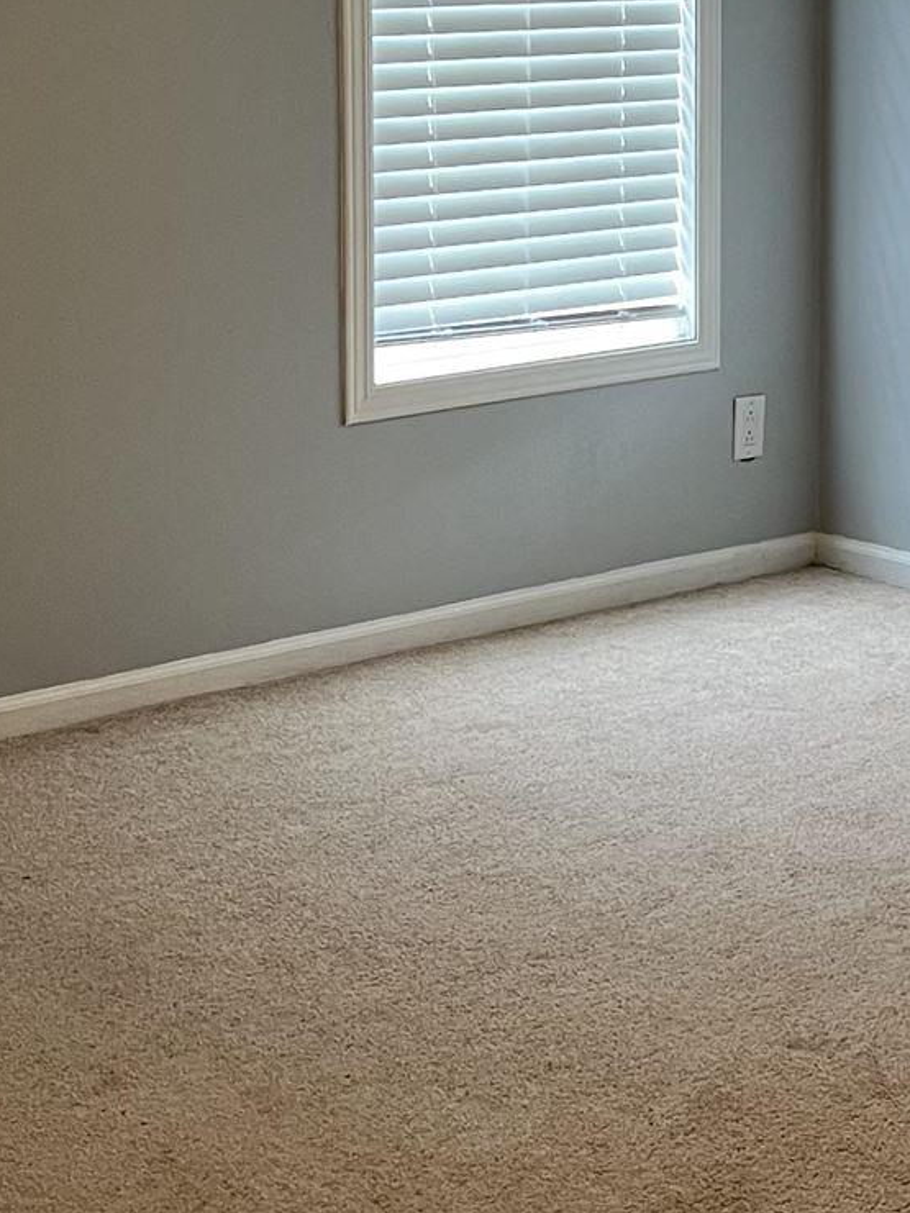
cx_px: 636
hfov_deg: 18.1
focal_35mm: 81
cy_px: 192
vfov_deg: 23.7
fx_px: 2839
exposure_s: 1/60
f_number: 1.6
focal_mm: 5.1
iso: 100
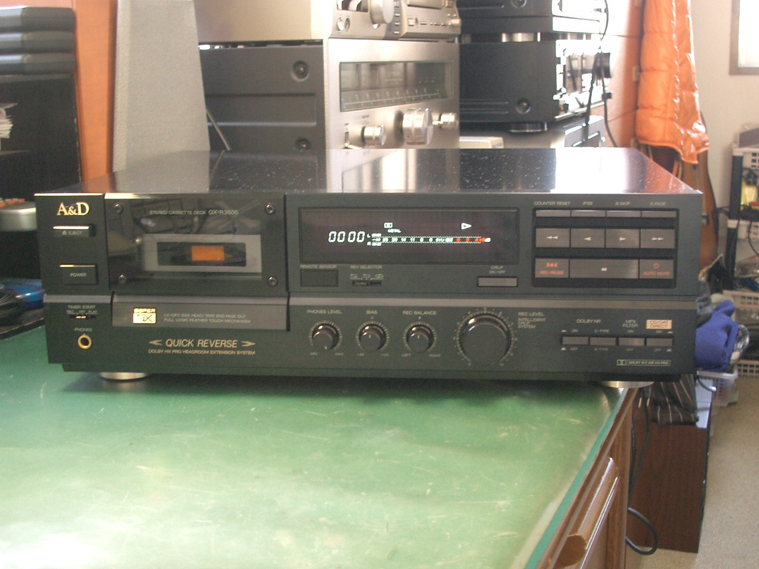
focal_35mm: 49
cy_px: 284
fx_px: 1074
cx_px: 380
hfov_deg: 38.9
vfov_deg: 29.7
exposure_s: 1/8
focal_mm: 8.2
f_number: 3.1
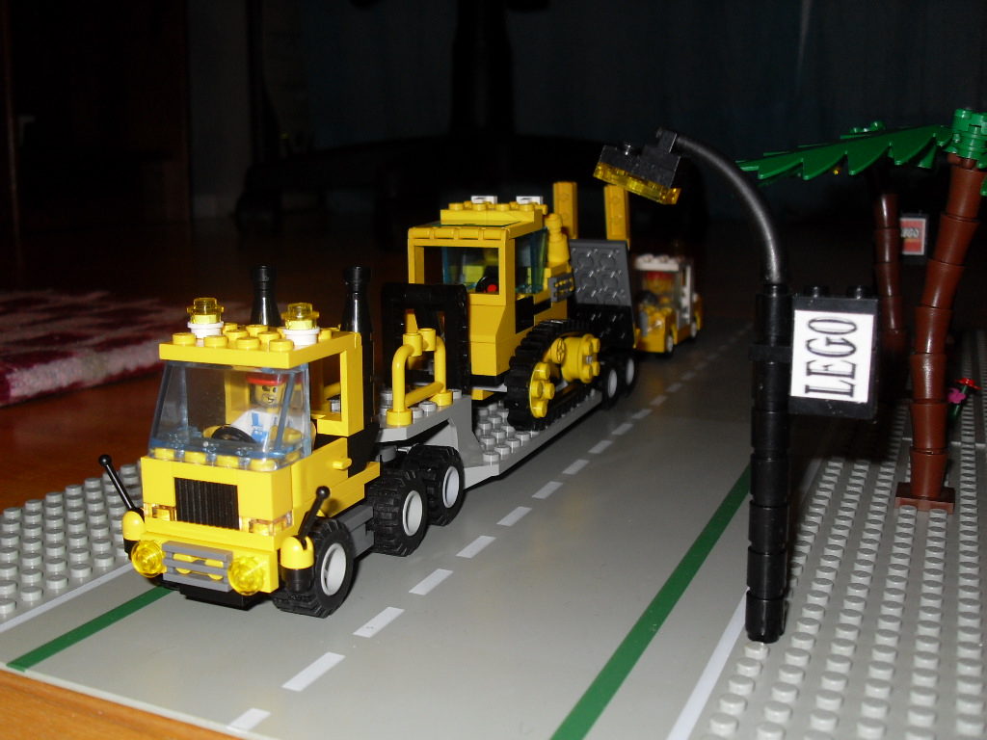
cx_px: 494
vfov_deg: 38.7
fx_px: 1055
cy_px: 370
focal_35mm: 37
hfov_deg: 50.1
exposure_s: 1/45
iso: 100
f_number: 2.8
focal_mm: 6.3
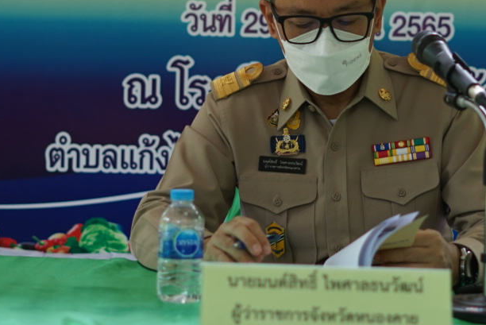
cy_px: 61
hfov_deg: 15.5
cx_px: 341
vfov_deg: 10.4
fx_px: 1783
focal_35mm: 132
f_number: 2
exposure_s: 1/640
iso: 400
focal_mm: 50
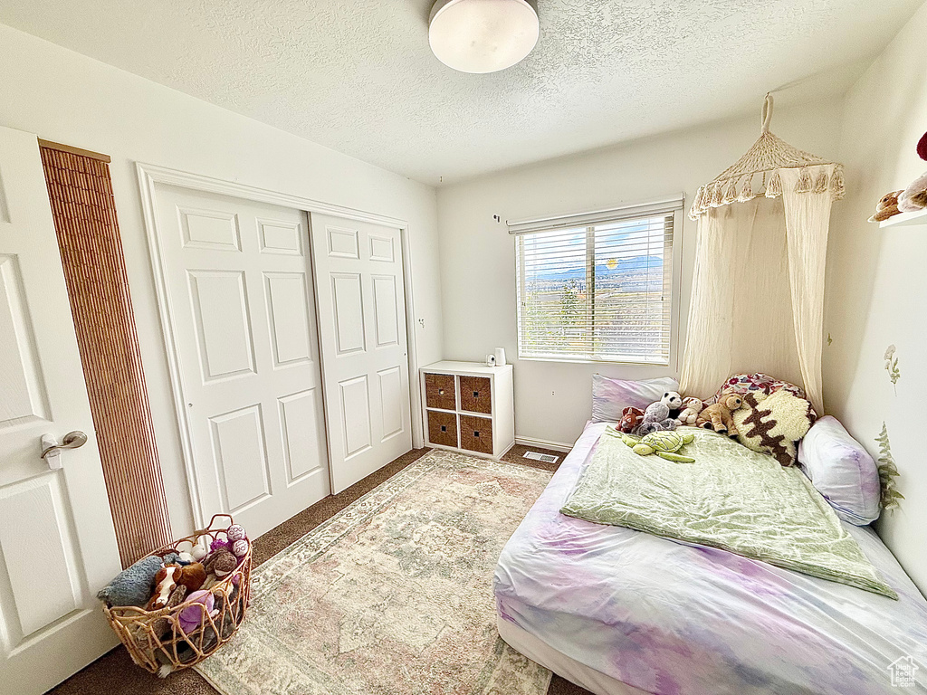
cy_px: 348
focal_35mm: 14
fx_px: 375
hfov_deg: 102.1
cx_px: 464
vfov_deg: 85.7
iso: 64
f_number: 2.2
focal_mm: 2.22
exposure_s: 1/395
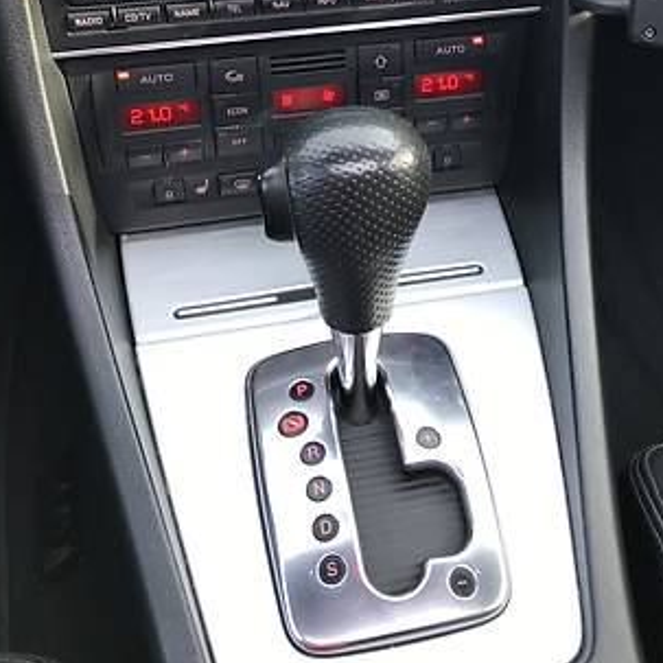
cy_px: 66
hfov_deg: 34.6
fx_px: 1062
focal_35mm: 49
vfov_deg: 32.9
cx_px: 396
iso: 25
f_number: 1.8
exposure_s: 1/49
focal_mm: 4
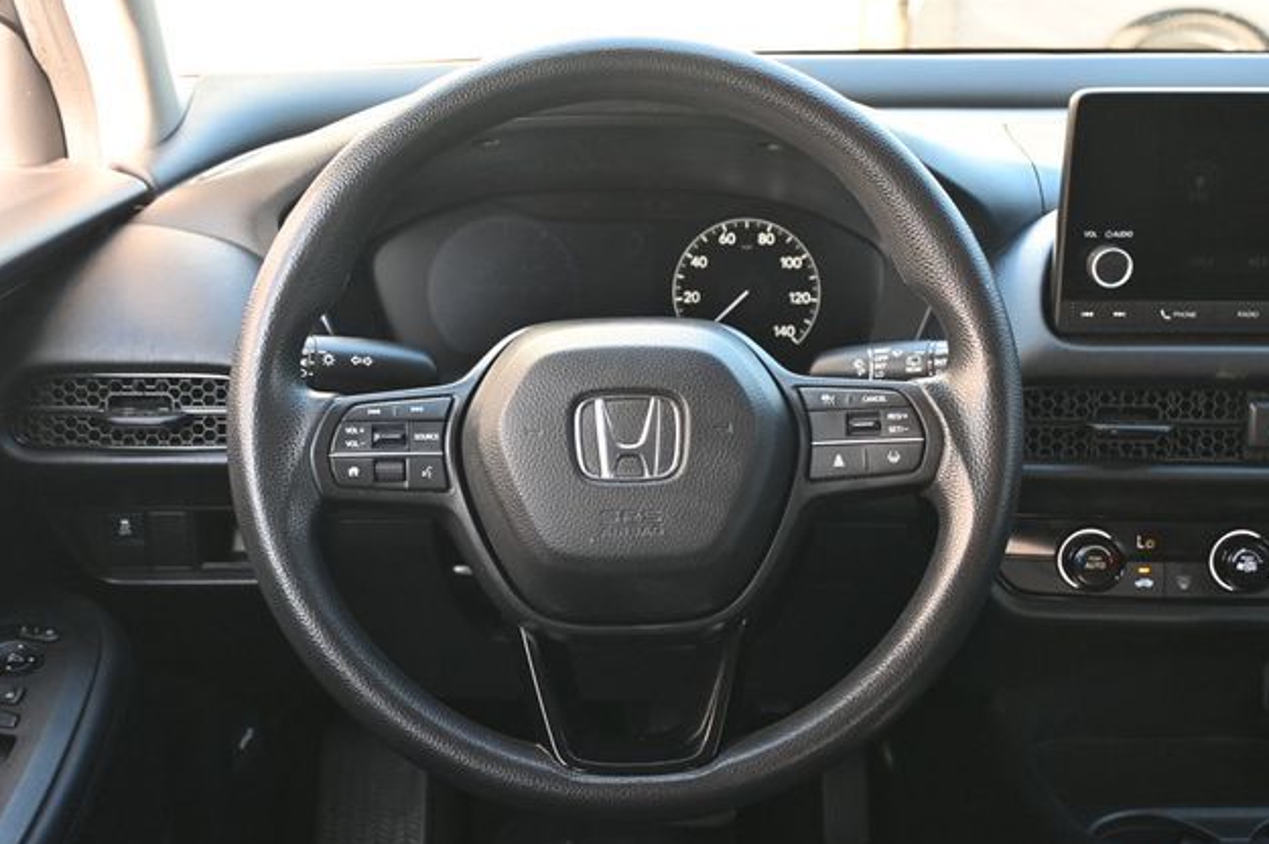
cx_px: 631
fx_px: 1568
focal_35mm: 45
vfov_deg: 30.1
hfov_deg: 44.1
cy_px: 426
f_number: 4.8
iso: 1100
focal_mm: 29
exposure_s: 1/125
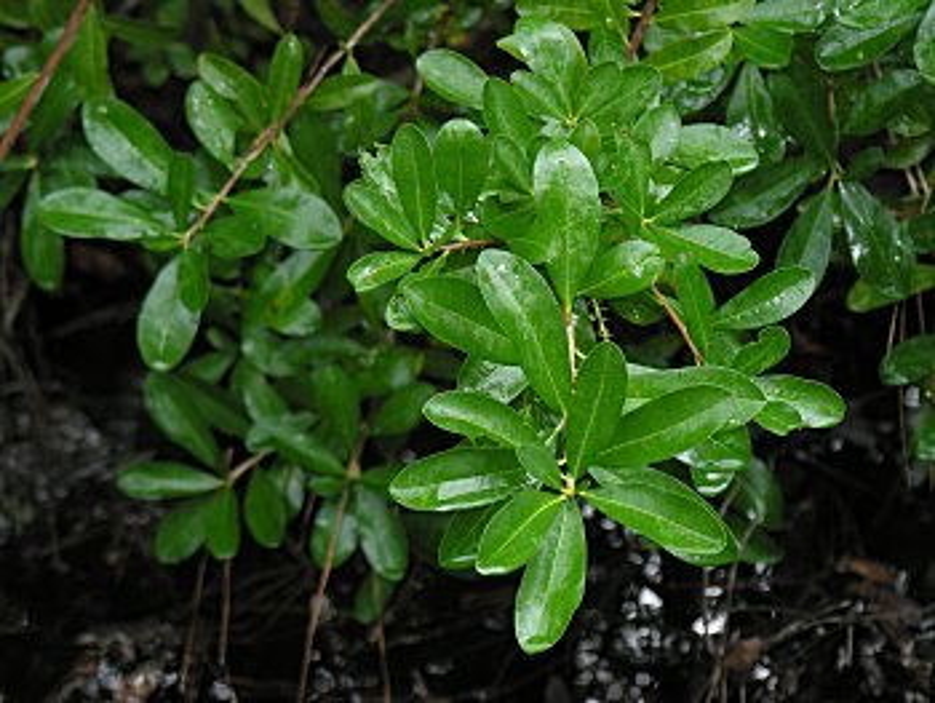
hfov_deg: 11.3
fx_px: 4730
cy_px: 352
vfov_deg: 8.5
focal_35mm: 175
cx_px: 468
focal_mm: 44.5
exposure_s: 1/30
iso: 50
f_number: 4
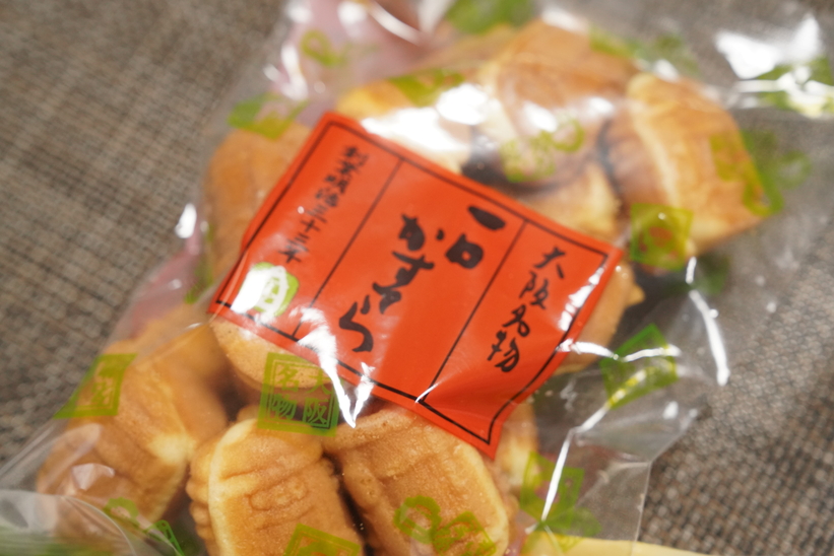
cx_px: 417
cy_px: 278
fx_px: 1622
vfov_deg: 19.5
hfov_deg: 28.8
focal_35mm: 70
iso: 3200
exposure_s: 1/100
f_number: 5.6
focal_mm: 70
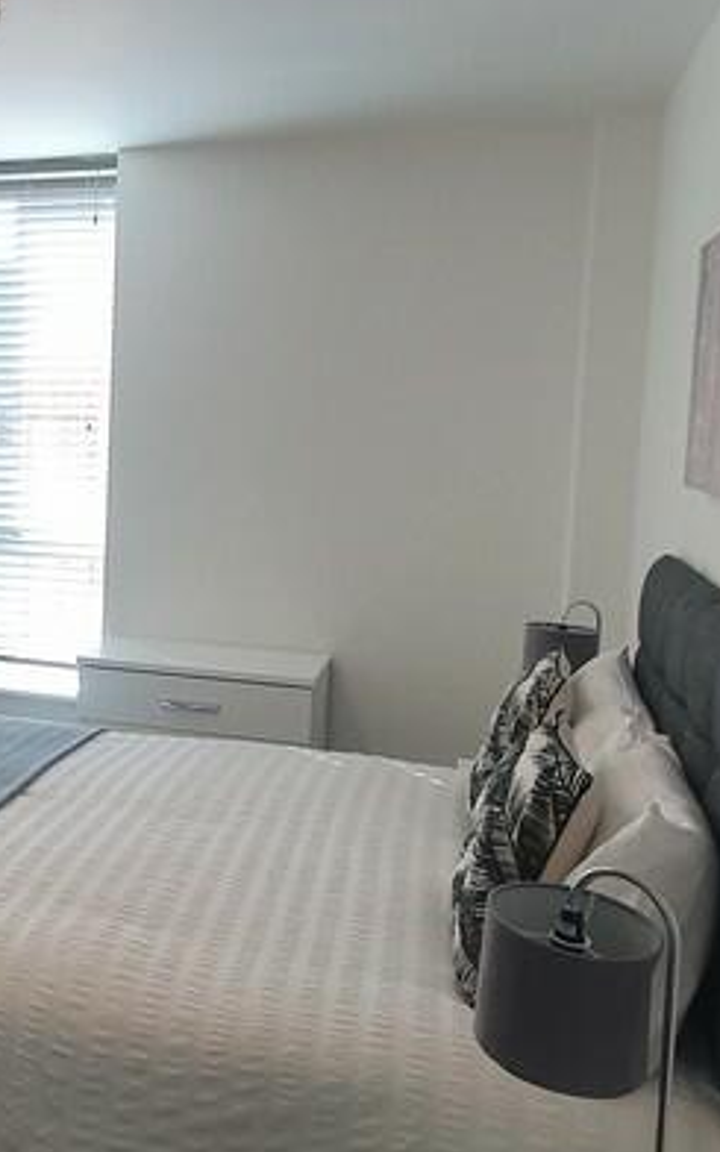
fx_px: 1130
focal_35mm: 36
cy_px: 517
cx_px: 29
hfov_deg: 32.9
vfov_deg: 53.9
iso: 100
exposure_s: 1/60
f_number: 2.2
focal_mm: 1.8
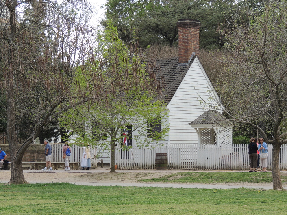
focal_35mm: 145
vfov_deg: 10.2
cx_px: 144
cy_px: 108
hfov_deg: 13.6
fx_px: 1202
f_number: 4.4
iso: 160
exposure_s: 1/500
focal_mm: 25.8
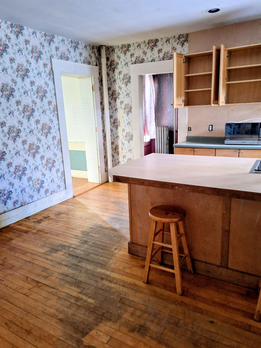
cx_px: 130
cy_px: 174
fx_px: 231
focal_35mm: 23
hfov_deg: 58.9
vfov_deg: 73.9
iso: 250
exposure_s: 1/30
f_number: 1.8
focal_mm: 5.54
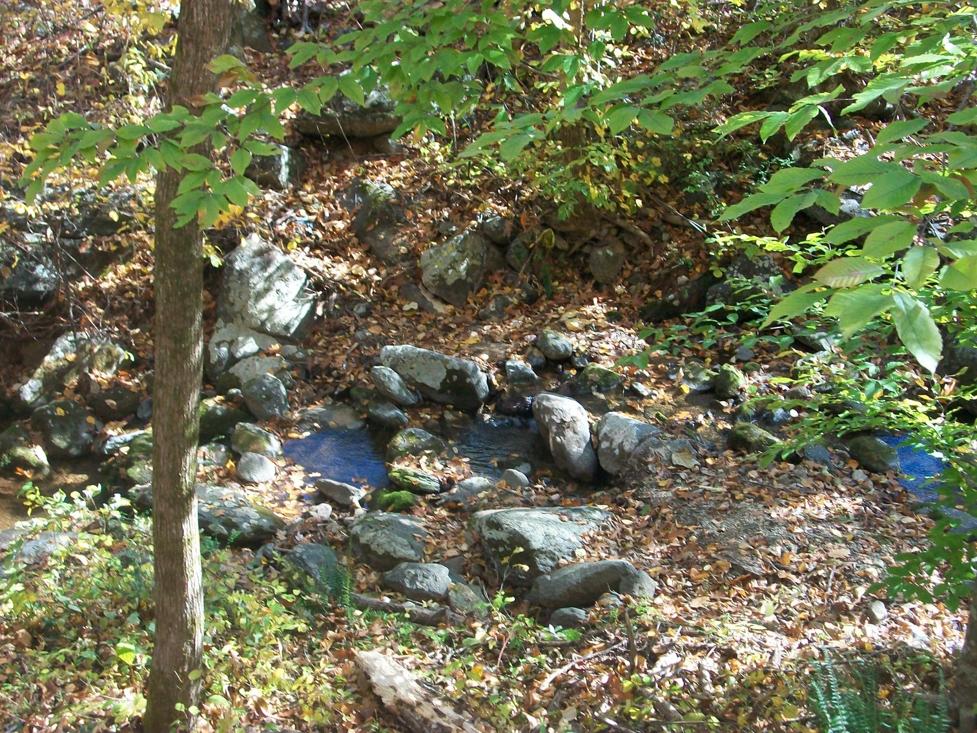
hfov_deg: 36.2
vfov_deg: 27.5
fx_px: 1496
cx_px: 488
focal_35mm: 53
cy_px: 366
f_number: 3.6
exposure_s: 1/100
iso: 160
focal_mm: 8.8
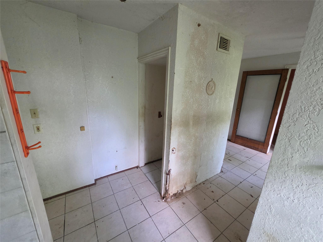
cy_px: 121
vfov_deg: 89.9
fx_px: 121
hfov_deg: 106.2
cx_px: 162
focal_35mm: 13
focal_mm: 2.2
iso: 400
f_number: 1.9
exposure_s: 1/60
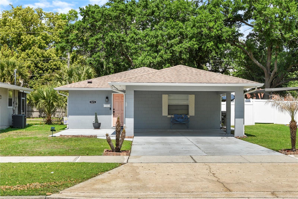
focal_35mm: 35
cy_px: 100
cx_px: 149
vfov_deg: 37.9
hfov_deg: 54.4
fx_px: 290
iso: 250
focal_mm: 35
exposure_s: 1/320
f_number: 8
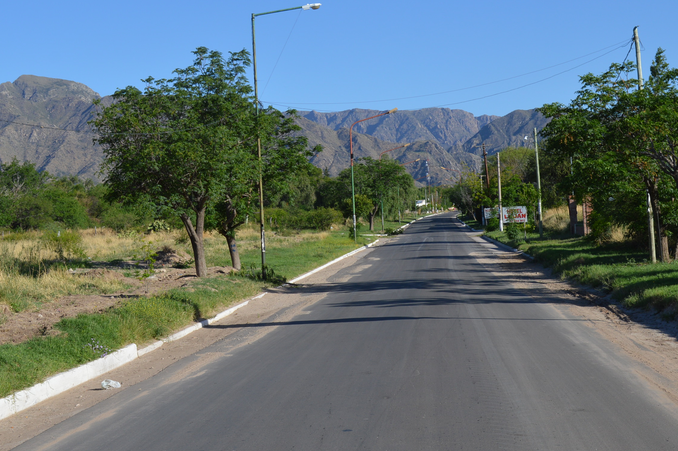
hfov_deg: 29.6
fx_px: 1280
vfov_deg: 20.0
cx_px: 391
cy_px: 192
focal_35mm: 68
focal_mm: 34
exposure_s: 1/250
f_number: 8
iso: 100
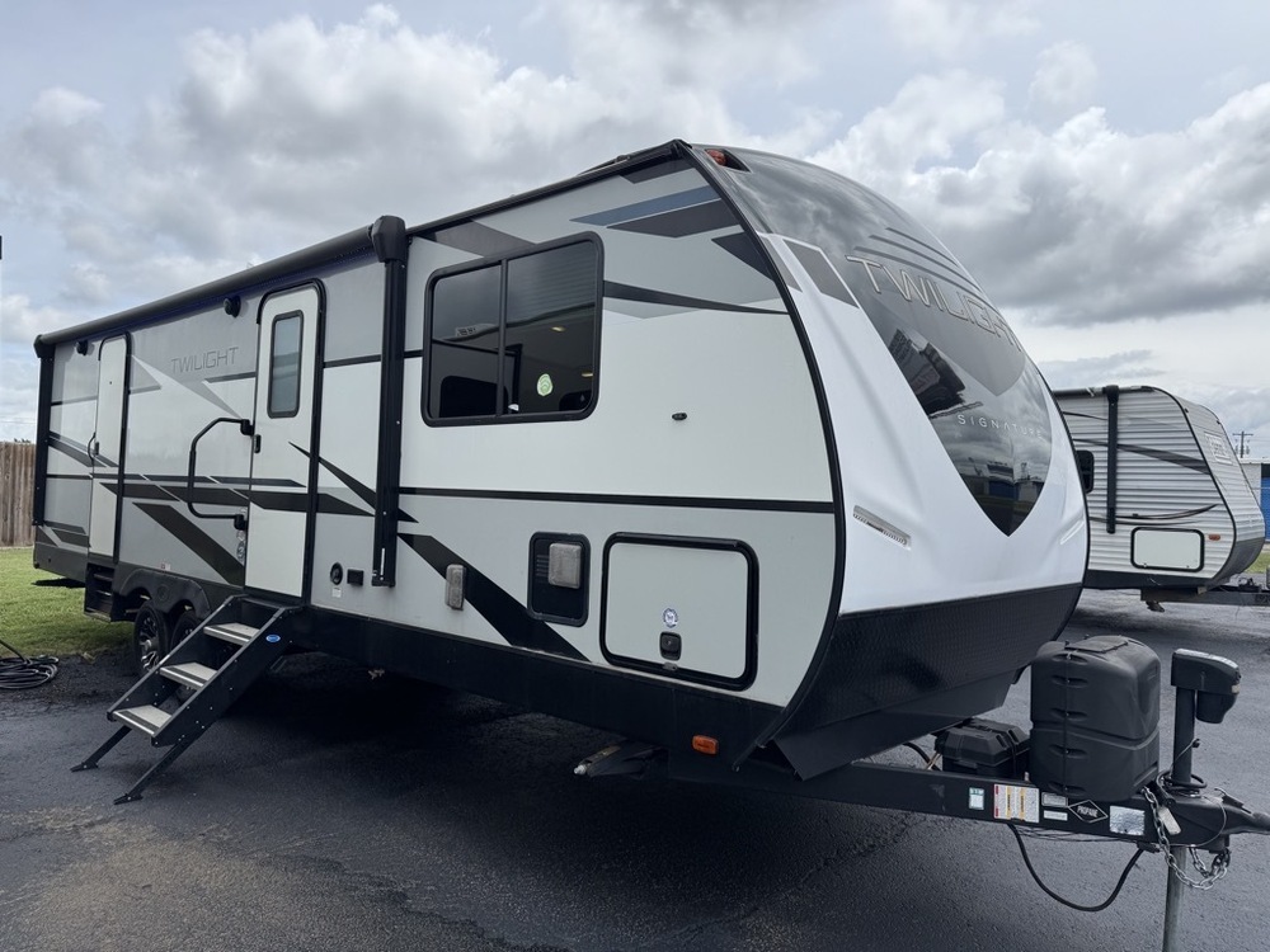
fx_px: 881
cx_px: 635
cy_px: 476
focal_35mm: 24
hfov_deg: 71.6
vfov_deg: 56.8
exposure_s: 1/5348
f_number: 1.78
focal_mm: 6.76
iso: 80
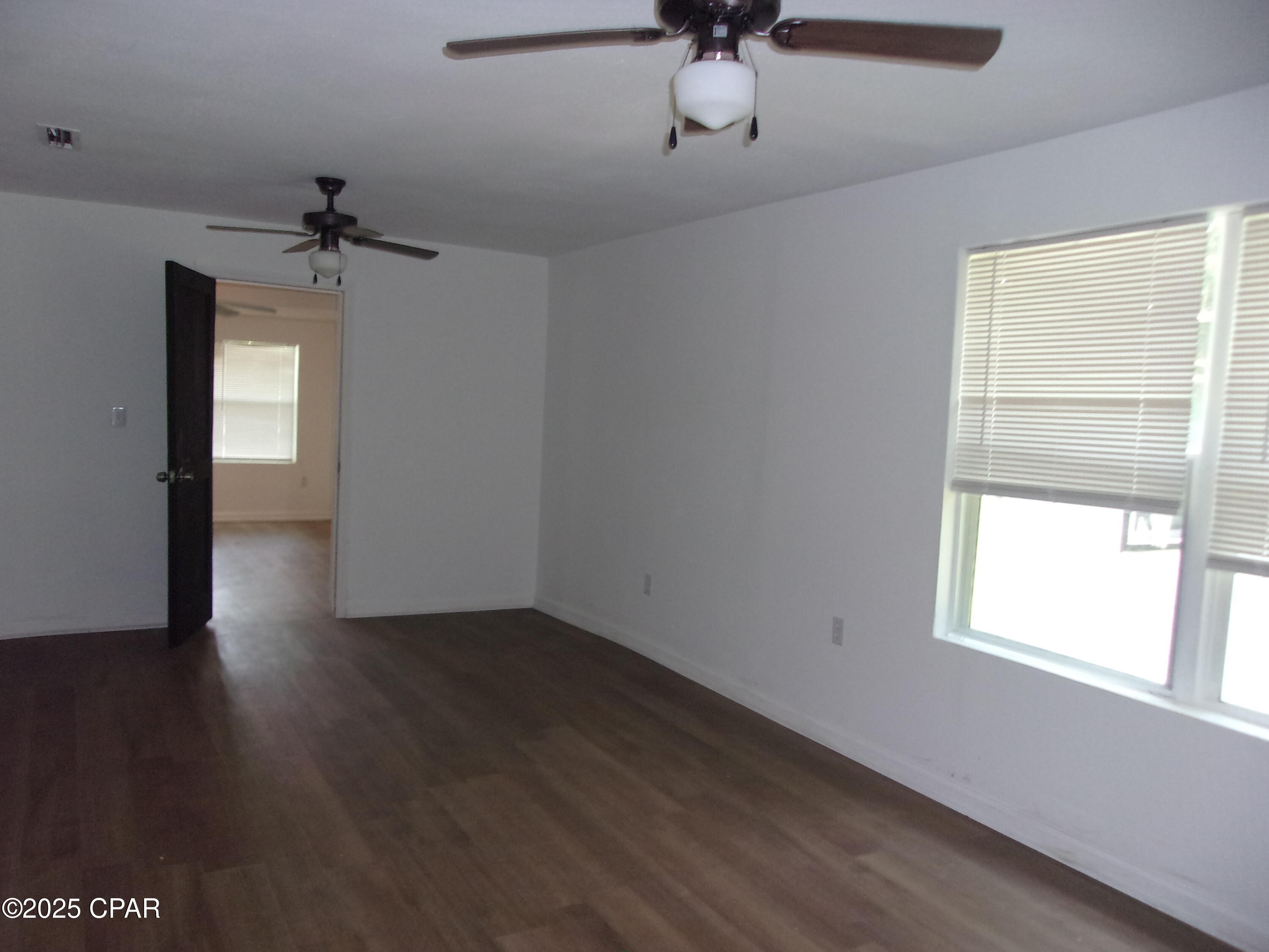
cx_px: 634
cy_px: 476
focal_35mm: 27
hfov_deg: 65.3
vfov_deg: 51.4
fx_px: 990
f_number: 3
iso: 200
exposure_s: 1/34
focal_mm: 4.9
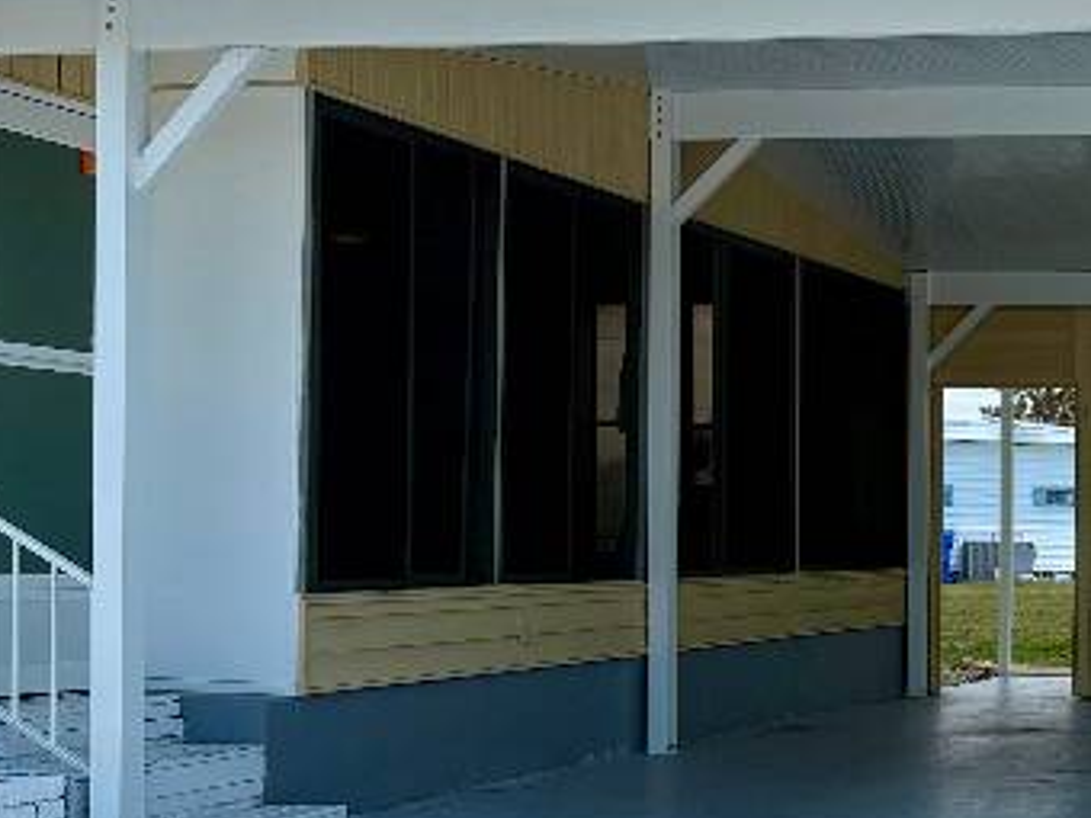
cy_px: 579
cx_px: 1341
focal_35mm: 65
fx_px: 2049
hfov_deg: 26.2
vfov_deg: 22.4
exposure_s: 1/4065
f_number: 1.6
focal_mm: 5.96
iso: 50
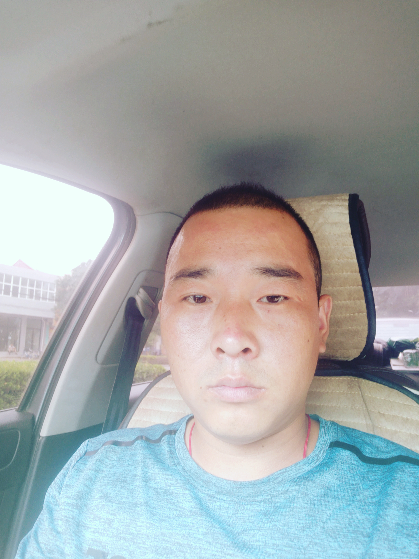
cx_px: 210
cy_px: 280
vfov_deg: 76.4
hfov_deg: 61.0
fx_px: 356
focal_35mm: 22
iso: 160
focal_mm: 3.86
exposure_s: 1/33
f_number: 2
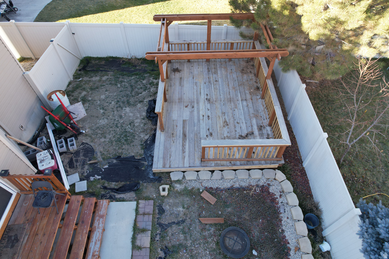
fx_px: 238
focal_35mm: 22
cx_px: 194
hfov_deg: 78.6
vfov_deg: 57.2
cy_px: 130
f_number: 2.8
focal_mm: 8.38
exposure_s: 1/200
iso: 200
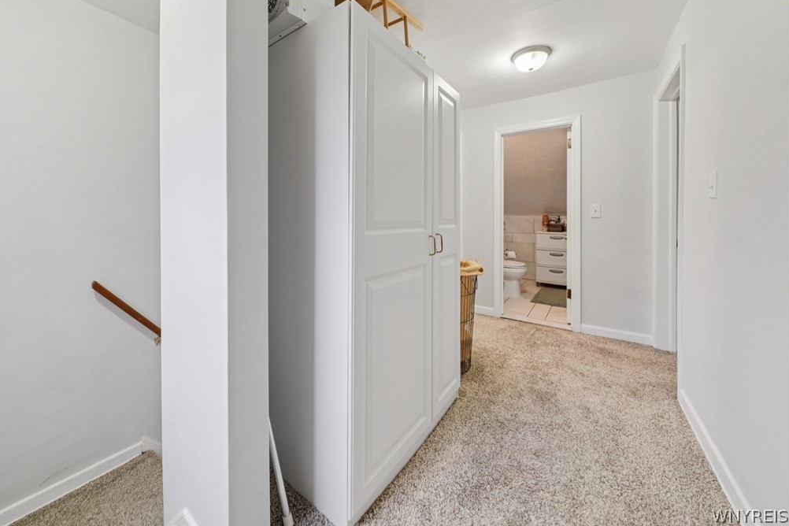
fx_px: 285
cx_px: 364
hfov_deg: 108.1
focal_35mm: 13
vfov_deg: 85.3
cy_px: 244
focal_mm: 12
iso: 400
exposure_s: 1/4
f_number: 9
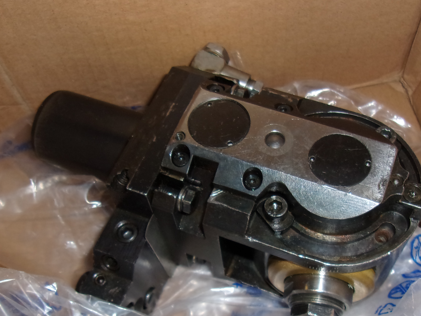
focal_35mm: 45
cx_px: 246
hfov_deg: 41.9
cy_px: 197
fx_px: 547
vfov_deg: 32.0
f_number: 3
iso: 100
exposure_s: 1/34
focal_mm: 4.9
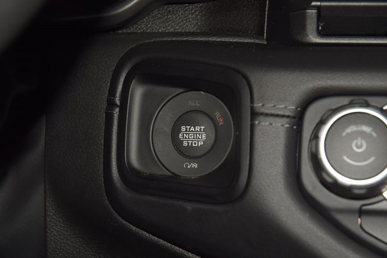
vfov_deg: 13.0
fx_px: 1129
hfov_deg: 19.5
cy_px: 129
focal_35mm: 105
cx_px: 194
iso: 100
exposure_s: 1/125
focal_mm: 70
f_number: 8
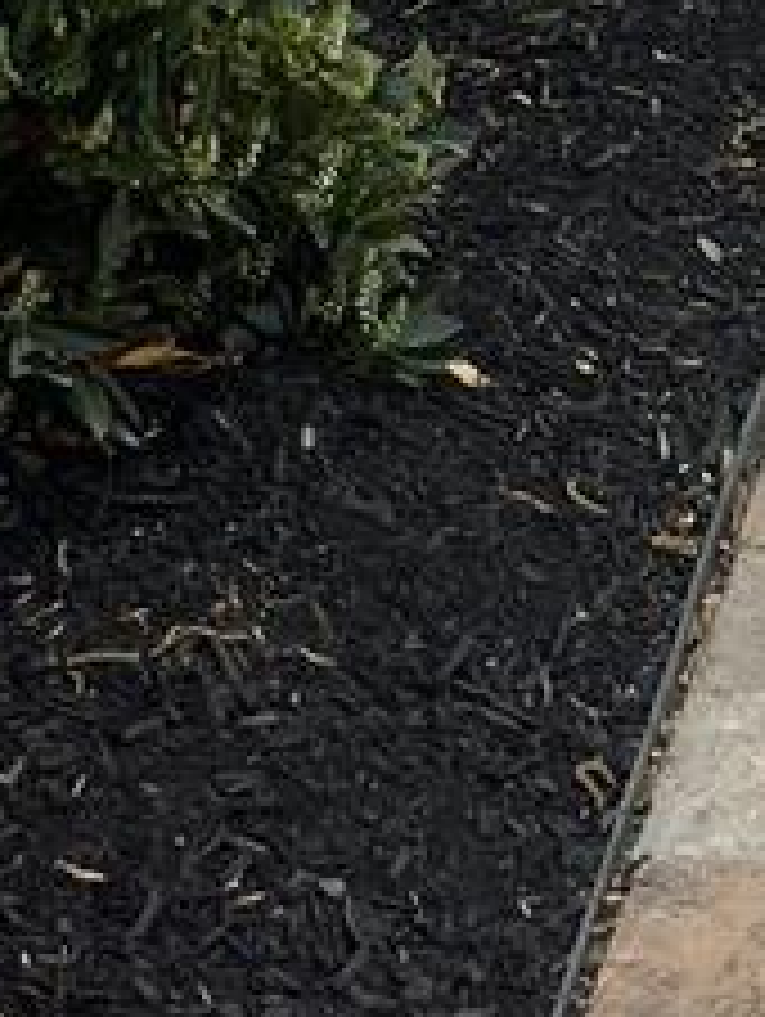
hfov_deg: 9.5
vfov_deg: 12.1
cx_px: 1508
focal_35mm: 147
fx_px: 4323
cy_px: -909
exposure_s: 1/498
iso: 32
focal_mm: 5.1
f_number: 1.6
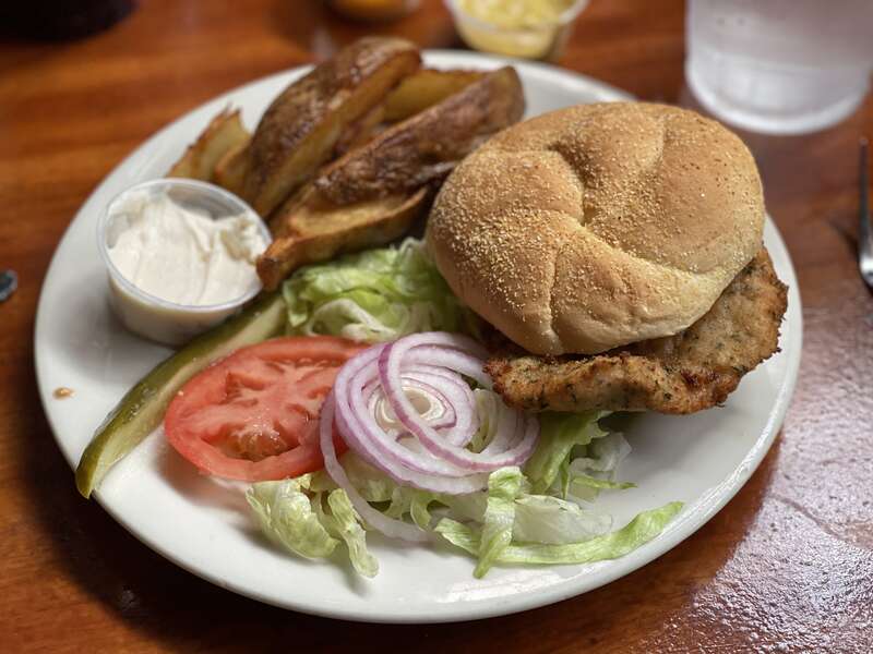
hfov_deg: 30.3
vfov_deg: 22.9
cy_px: 327
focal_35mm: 64
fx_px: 1614
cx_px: 436
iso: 160
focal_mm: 7.5
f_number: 2.2
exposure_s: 1/120
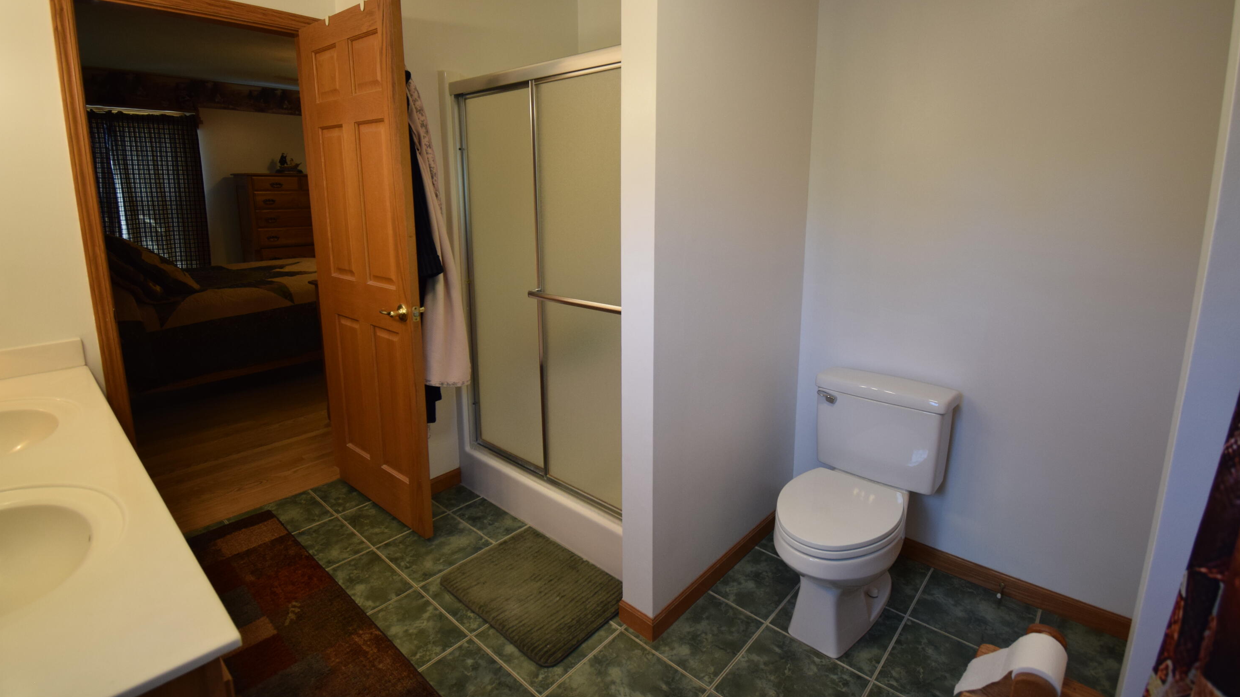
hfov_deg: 99.4
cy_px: 295
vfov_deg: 66.7
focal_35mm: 16
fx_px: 526
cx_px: 623
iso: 640
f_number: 4.5
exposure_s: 1/60
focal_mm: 10
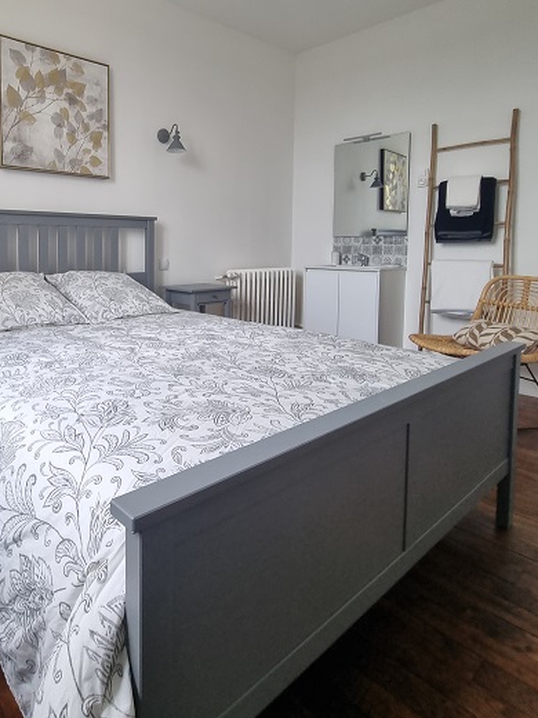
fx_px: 414
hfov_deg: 62.5
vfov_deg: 80.0
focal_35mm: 20
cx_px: 141
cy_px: 262
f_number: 2.2
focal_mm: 2.2
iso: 64
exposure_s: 1/100
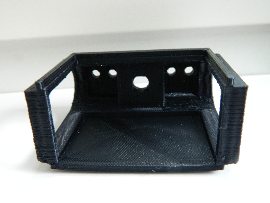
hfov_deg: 52.6
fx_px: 273
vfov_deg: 40.7
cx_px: 135
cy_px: 102
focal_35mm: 35
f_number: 3.3
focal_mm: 6.2
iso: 400
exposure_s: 1/25
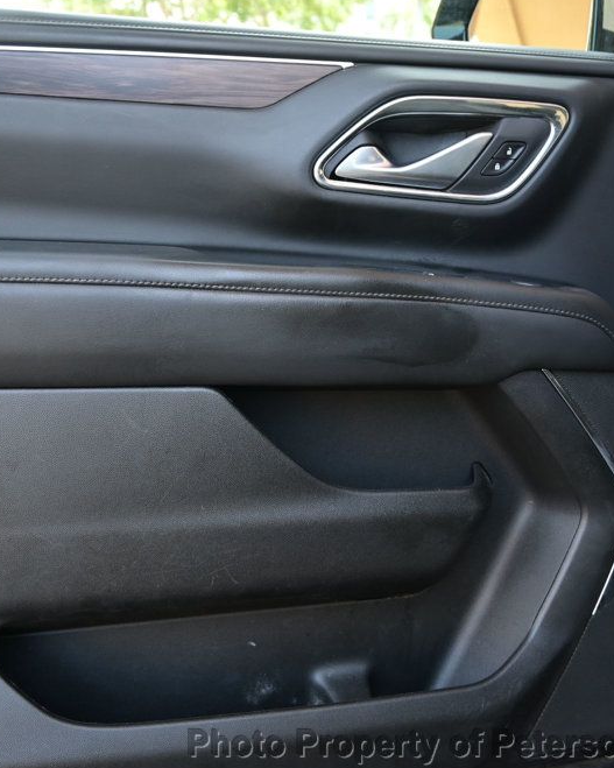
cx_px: 283
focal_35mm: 35
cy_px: 381
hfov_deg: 42.2
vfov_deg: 51.5
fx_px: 795
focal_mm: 16
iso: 100
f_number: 3.5
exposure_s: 1/30
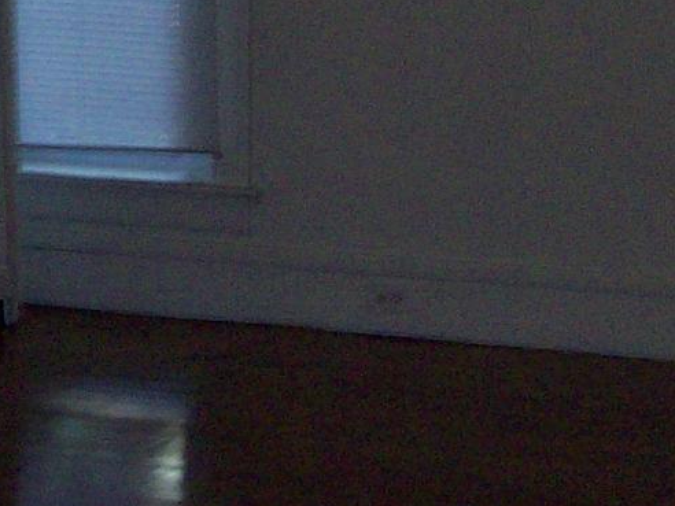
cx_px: -158
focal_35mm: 175
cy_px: -74
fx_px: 3412
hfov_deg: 11.1
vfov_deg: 8.4
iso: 160
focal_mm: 7.1
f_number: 3.2
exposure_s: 1/65.1
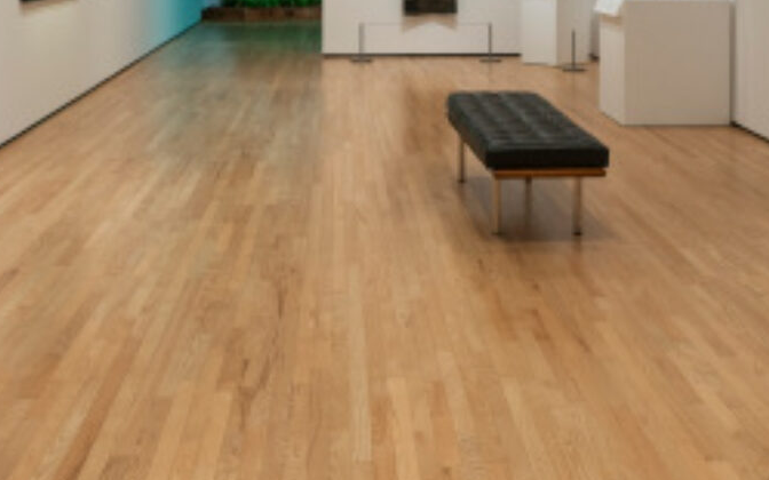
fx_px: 1237
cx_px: 436
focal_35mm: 59
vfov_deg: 21.0
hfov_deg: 34.5
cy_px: -42
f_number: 7.1
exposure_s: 1/6
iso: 400
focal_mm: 24
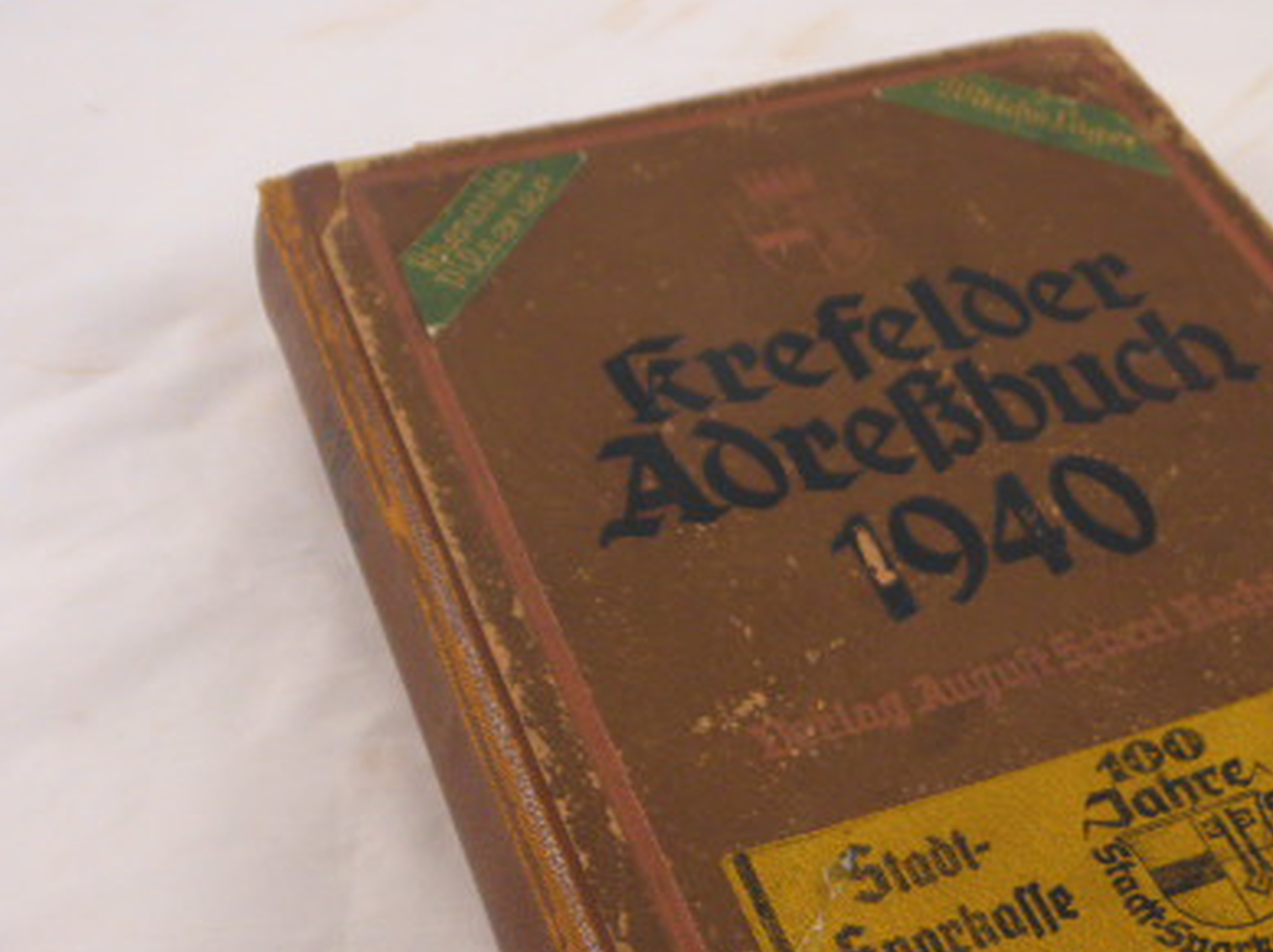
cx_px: 936
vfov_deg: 25.7
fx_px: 2057
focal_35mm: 56
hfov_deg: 33.8
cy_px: 736
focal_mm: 6.2
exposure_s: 1/50
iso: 100
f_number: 3.7
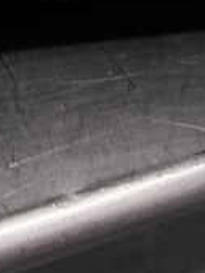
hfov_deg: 12.5
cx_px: -74
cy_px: -180
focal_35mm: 114
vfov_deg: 15.4
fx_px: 901
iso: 320
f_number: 1.78
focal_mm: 6.86
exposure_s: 1/60
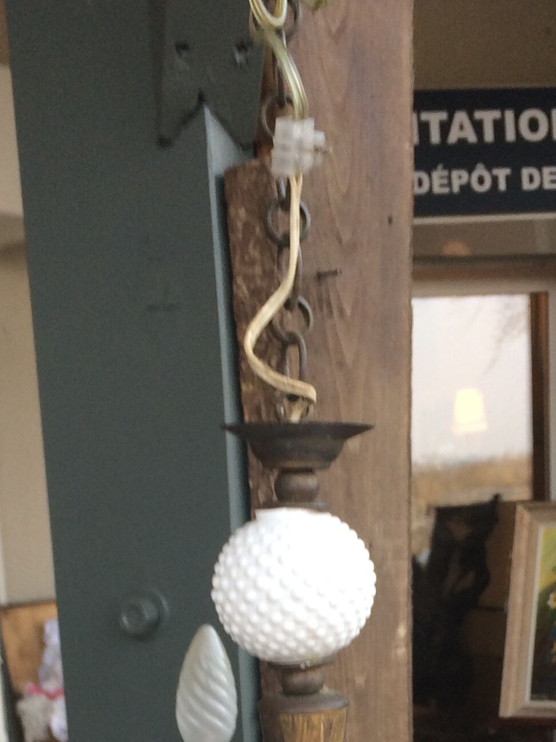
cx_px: 307
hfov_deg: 20.1
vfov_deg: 24.5
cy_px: 863
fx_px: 1564
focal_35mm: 73
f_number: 2.2
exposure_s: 1/100
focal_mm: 4.15
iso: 40
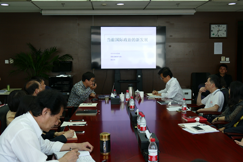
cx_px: 122
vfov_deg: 29.2
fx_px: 310
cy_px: 81
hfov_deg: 42.8
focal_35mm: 46
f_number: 3.2
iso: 250
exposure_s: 1/80
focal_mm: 16.74
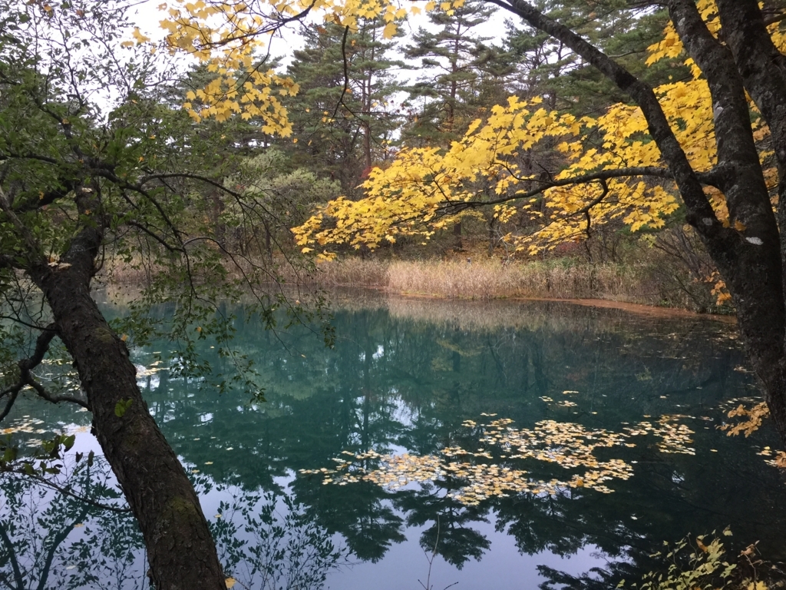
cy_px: 295
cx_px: 393
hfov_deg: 61.7
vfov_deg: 48.2
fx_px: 658
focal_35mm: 29
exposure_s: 1/30
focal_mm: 4.15
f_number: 2.2
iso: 40
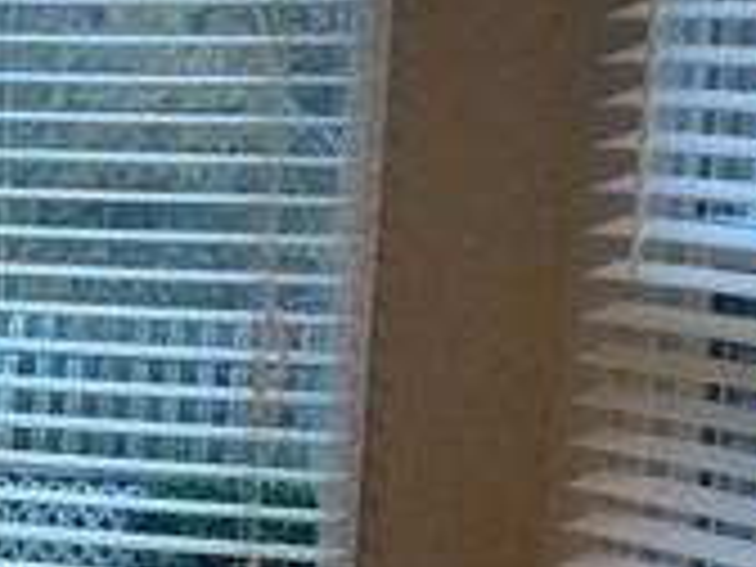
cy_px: 698
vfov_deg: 8.3
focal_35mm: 177
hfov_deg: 10.2
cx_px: -832
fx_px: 3866
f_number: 2.2
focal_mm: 4.15
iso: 100
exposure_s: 1/15
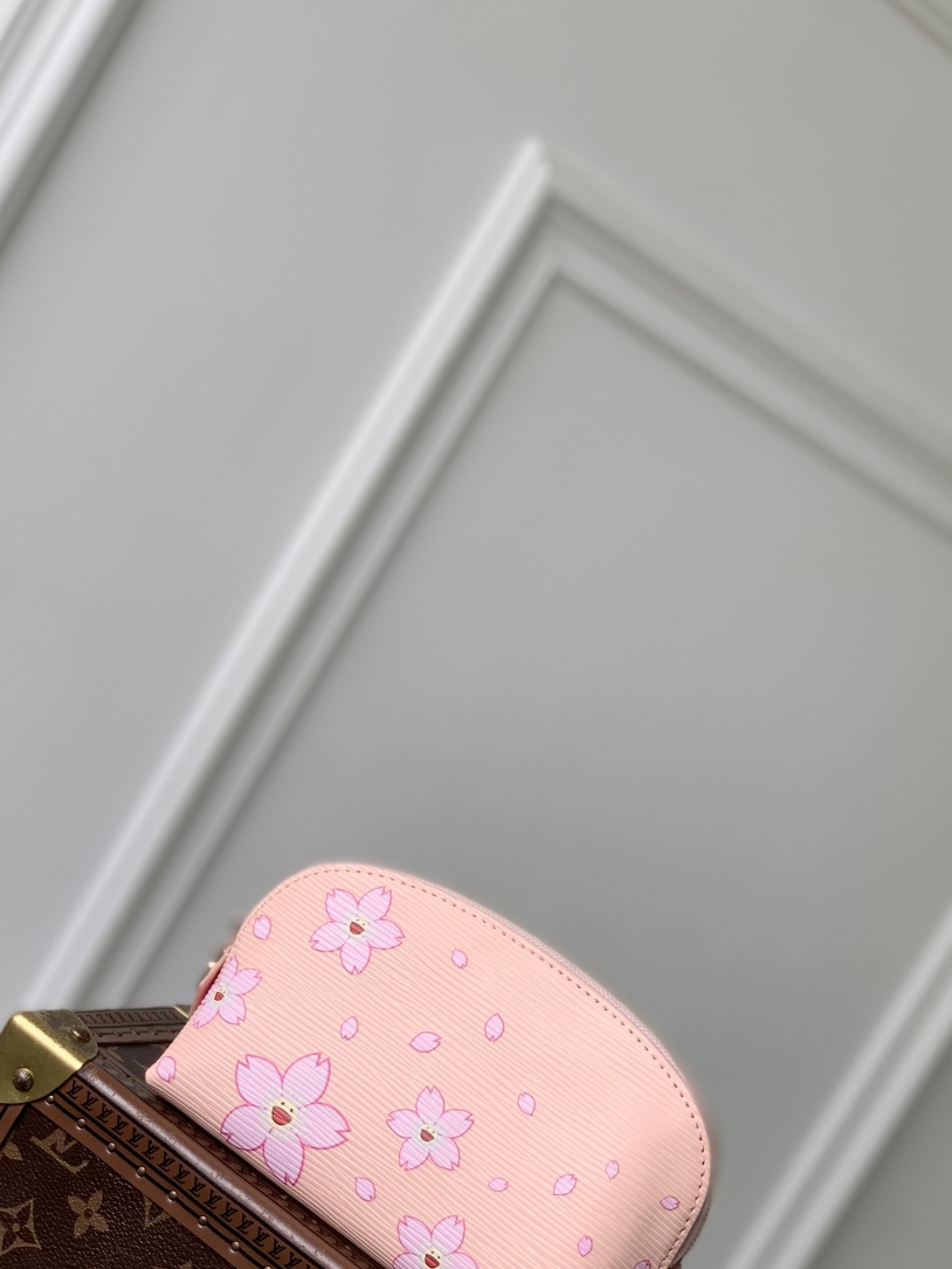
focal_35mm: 69
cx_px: 490
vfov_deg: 28.1
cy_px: 786
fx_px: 2530
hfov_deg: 21.3
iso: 20
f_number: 2.4
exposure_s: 1/122
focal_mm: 6
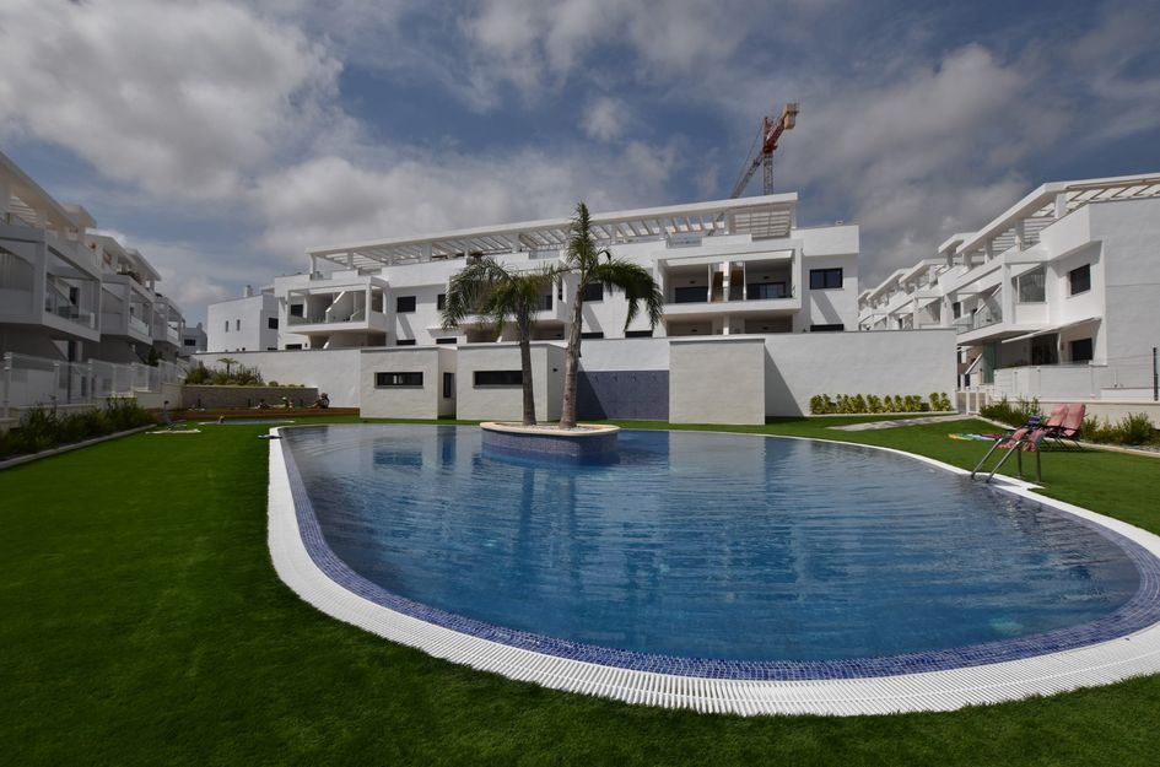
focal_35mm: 15
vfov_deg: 77.0
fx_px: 482
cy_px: 384
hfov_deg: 100.5
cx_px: 580
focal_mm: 10
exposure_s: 1/1250
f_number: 10
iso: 200
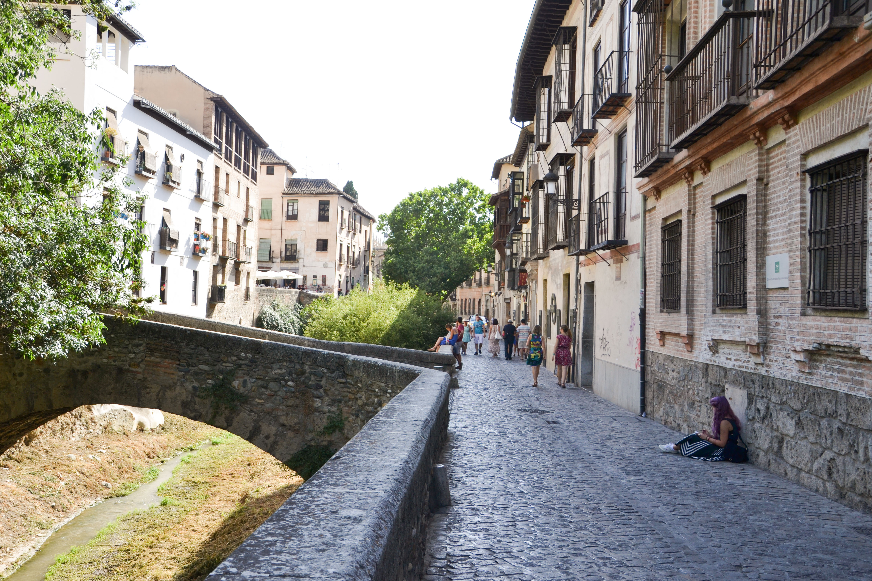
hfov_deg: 57.2
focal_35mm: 33
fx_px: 799
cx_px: 436
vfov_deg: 40.0
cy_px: 290
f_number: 6.3
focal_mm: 22
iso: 100
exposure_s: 1/160
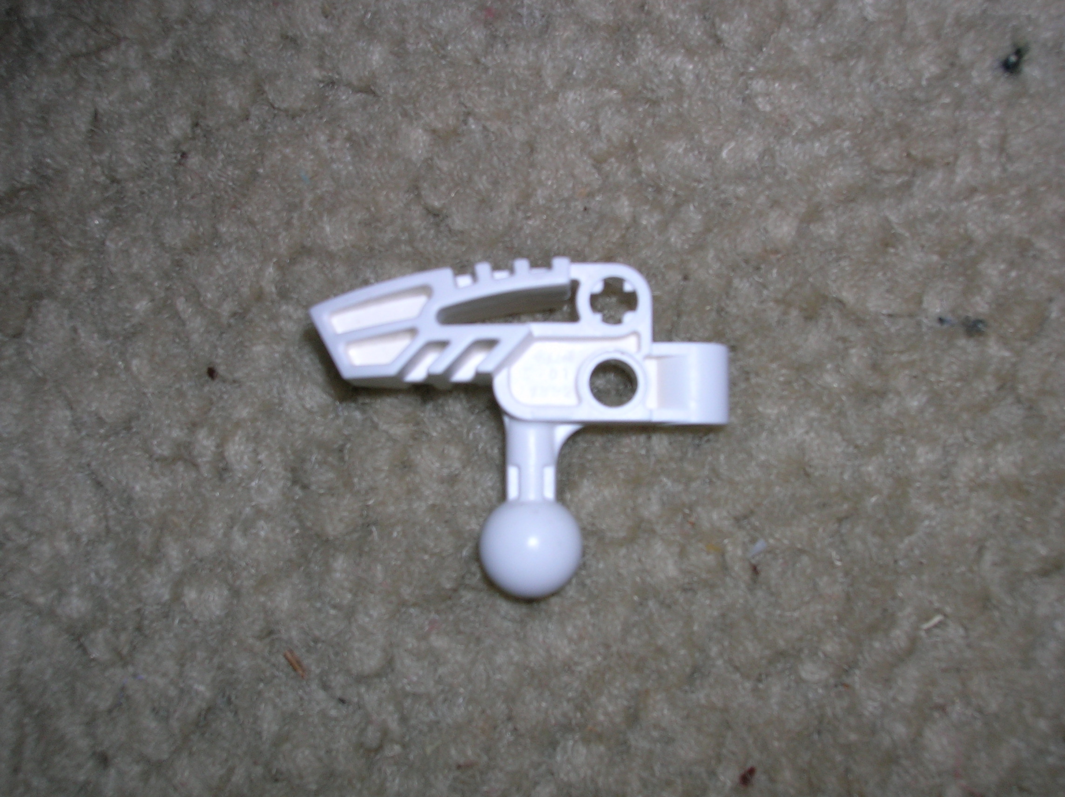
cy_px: 398
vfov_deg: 31.5
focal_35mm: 46
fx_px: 1414
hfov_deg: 41.3
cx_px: 532
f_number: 5.4
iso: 50
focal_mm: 7.7
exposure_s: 1/60.1
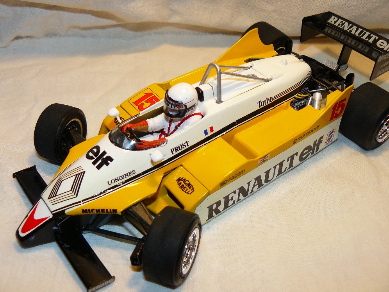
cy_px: 146
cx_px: 198
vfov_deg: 38.7
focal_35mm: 37
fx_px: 416
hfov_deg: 50.1
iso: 100
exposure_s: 1/125
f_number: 2.8
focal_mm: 6
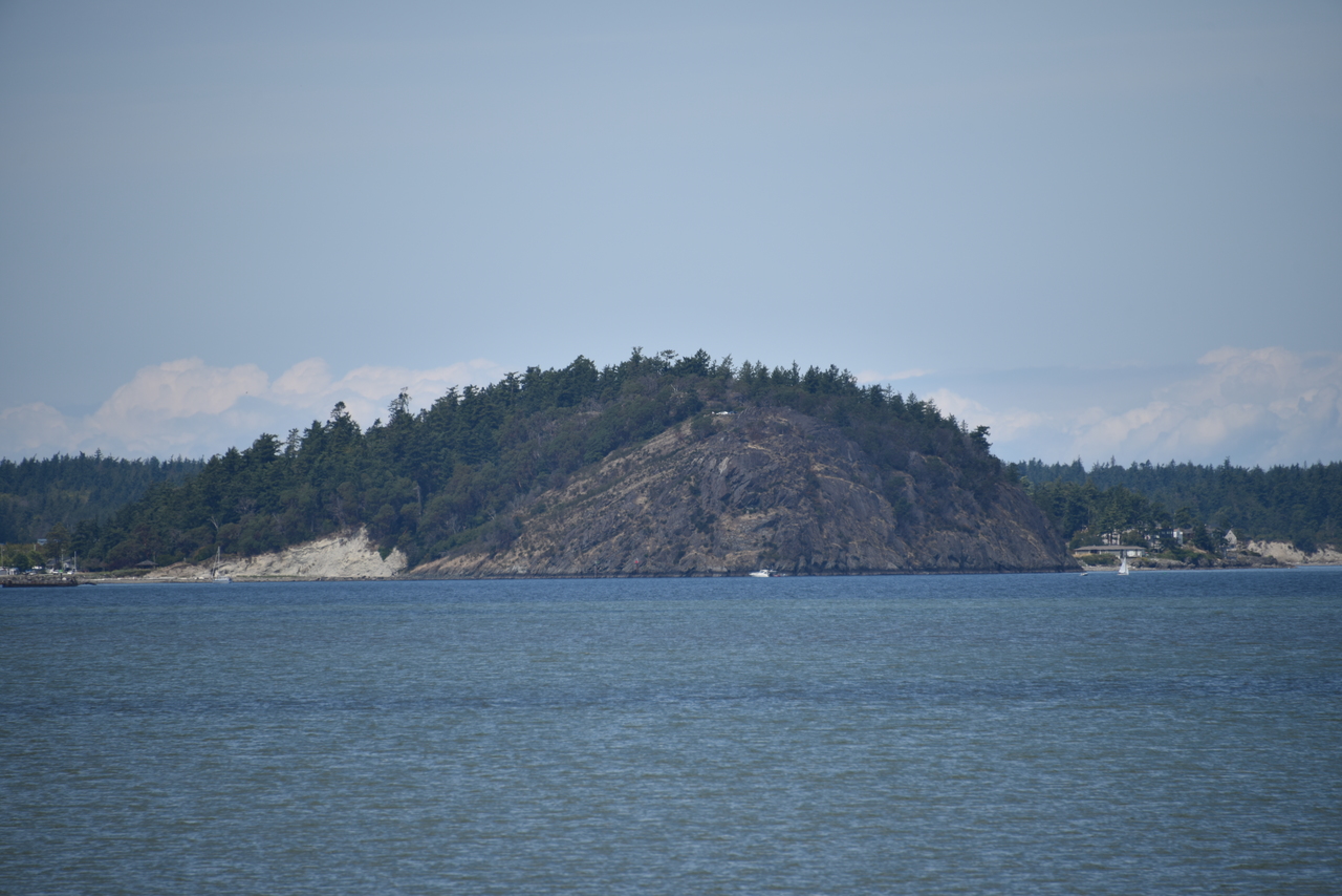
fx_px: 11185
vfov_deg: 4.6
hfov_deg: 6.9
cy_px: 448
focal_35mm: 300
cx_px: 671
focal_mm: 300
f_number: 6.3
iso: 100
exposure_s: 1/640
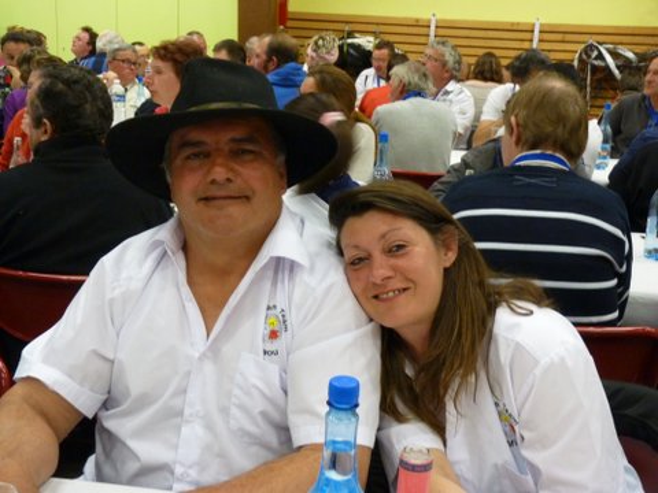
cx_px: 329
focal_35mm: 49
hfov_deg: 38.9
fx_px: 931
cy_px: 246
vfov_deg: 29.7
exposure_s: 1/25
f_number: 3.2
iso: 400
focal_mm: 8.7
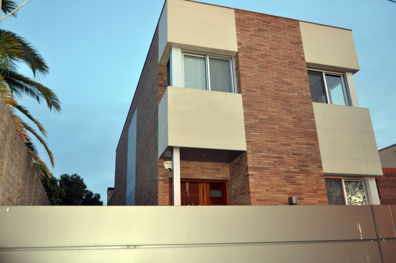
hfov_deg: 57.3
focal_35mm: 33
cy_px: 132
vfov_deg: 39.9
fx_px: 363
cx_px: 198
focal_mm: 22
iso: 800
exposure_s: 1/10
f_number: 3.8
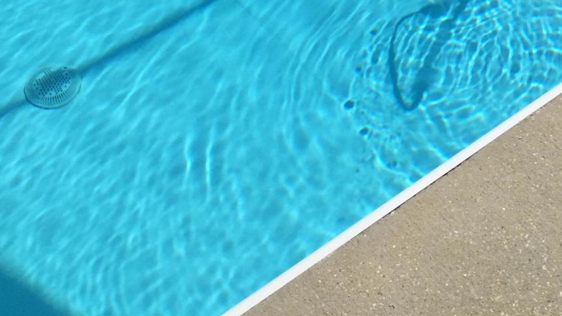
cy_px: -325
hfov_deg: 28.3
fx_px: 1103
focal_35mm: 74
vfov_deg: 13.7
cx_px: 397
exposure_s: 1/2639
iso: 32
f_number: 2.2
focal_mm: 4.15
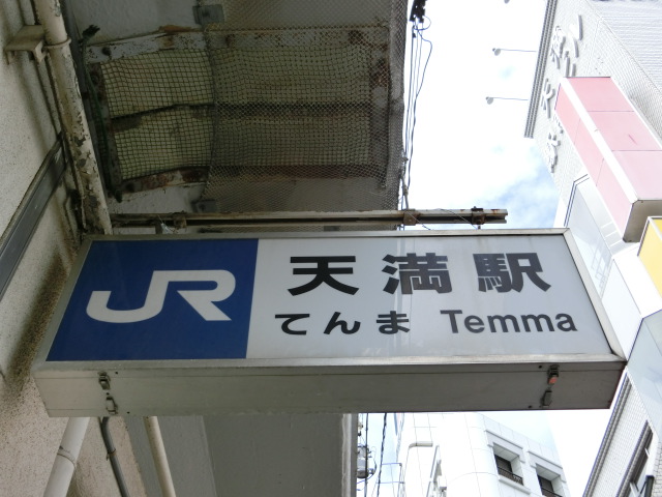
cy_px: 248
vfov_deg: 36.8
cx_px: 331
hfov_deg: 47.9
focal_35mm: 39
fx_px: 746
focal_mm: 6.9
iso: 80
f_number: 4.1
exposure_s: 1/400
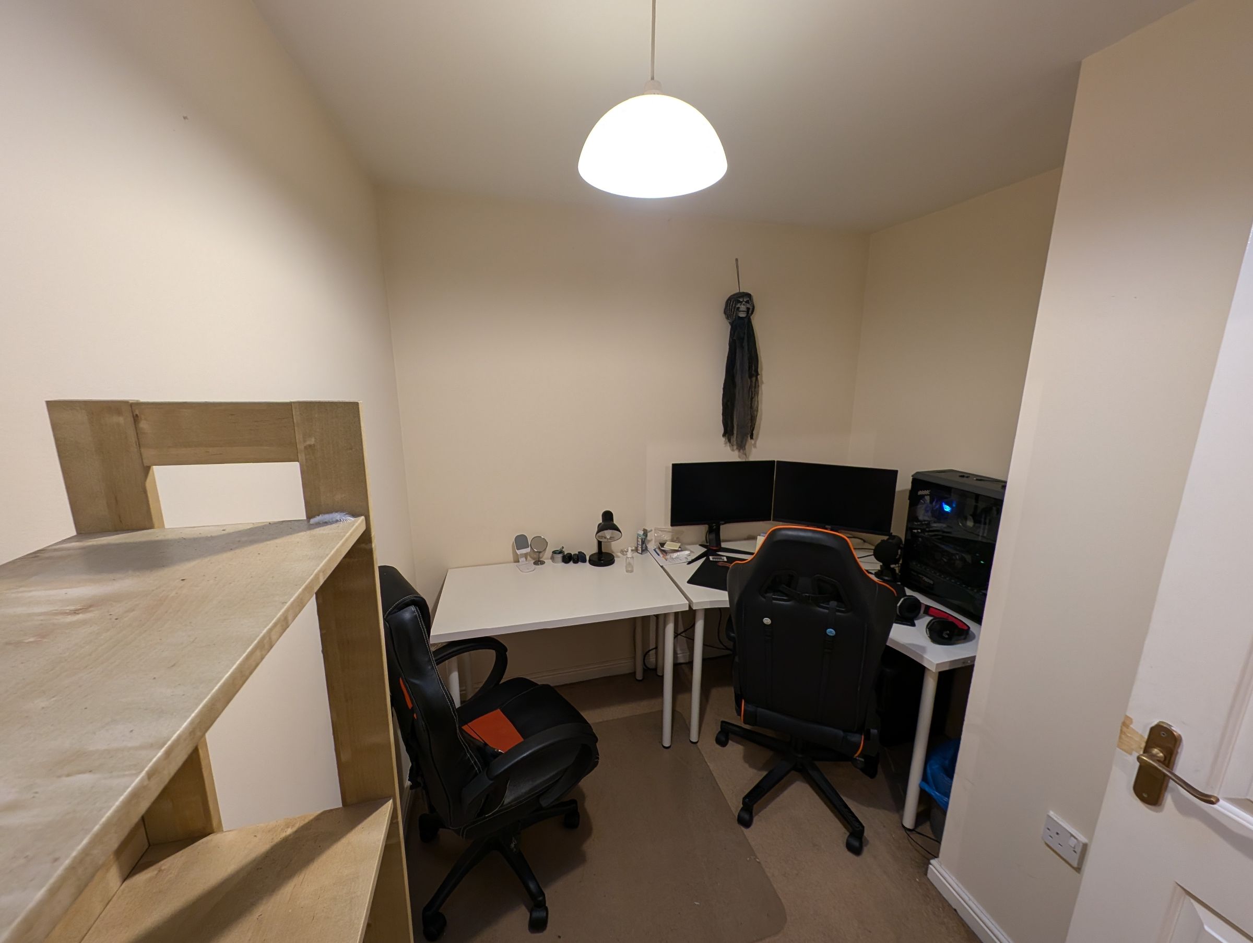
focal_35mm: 12
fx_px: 435
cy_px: 472
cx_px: 626
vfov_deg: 94.6
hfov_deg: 110.5
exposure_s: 1/25
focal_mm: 2.23
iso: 167
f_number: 1.95
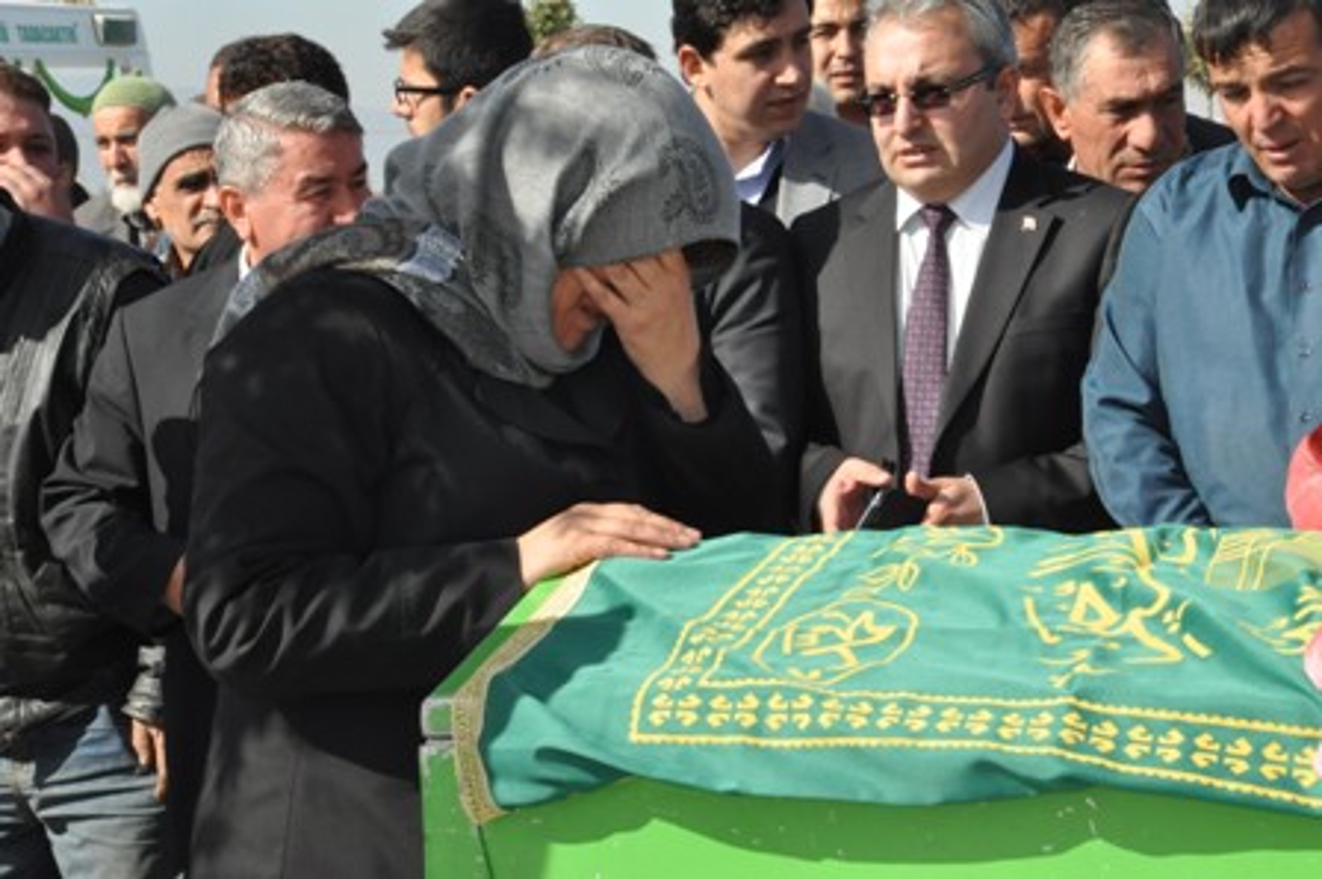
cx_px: 661
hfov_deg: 14.9
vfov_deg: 9.9
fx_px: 5064
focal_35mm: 138
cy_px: 440
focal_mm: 92
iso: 1000
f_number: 22
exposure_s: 1/200
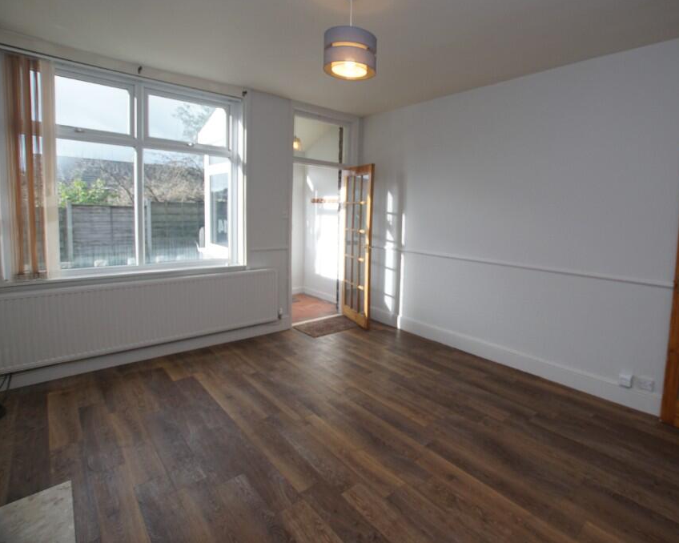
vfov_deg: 77.0
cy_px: 270
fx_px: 342
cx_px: 408
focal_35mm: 17
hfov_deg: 88.5
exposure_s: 1/160
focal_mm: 10
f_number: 4
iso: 250
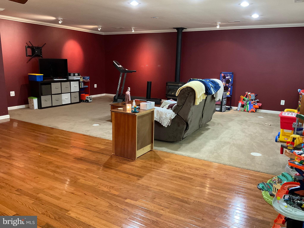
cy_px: 114
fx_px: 255
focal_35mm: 29
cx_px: 152
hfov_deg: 61.7
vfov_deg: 48.2
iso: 320
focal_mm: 3
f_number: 1.8
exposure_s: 1/40
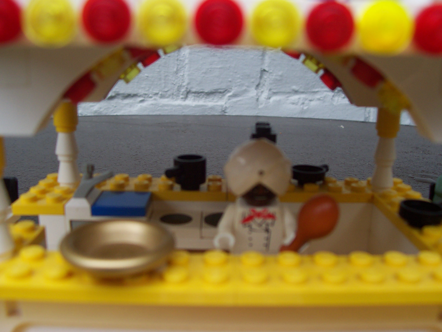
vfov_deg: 38.7
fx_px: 472
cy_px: 166
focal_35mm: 37
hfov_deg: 50.1
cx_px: 221
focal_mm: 5.6
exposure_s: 1/180
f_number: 2.8
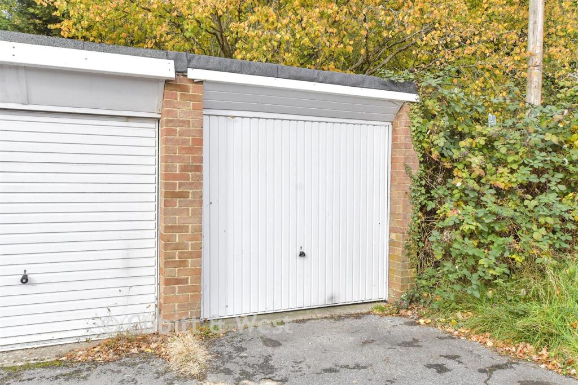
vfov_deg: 43.6
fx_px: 482
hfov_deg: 61.9
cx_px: 289
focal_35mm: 30
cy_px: 192
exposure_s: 1/320
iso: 500
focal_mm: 20
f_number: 8
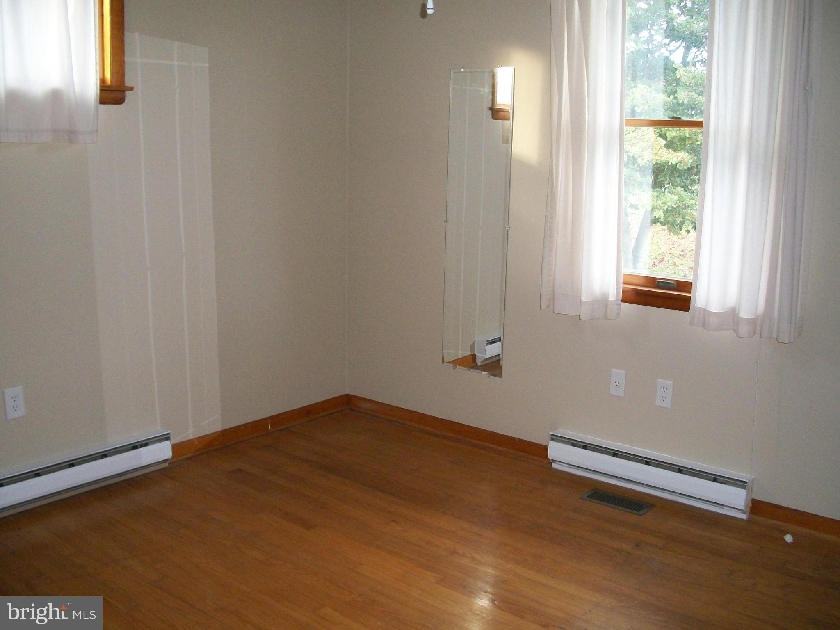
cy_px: 315
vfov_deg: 40.7
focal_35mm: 35
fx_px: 849
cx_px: 420
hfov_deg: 52.6
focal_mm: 6.3
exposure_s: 1/30
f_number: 3.1
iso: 320
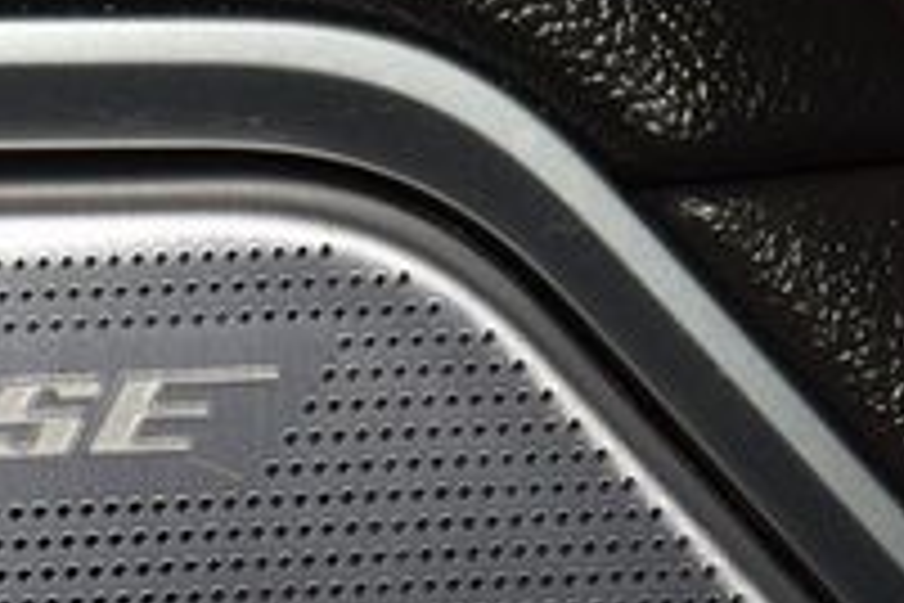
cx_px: 27
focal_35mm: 335
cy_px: 461
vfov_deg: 4.1
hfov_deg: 6.1
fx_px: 8412
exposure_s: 1/125
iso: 100
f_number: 8
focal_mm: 70
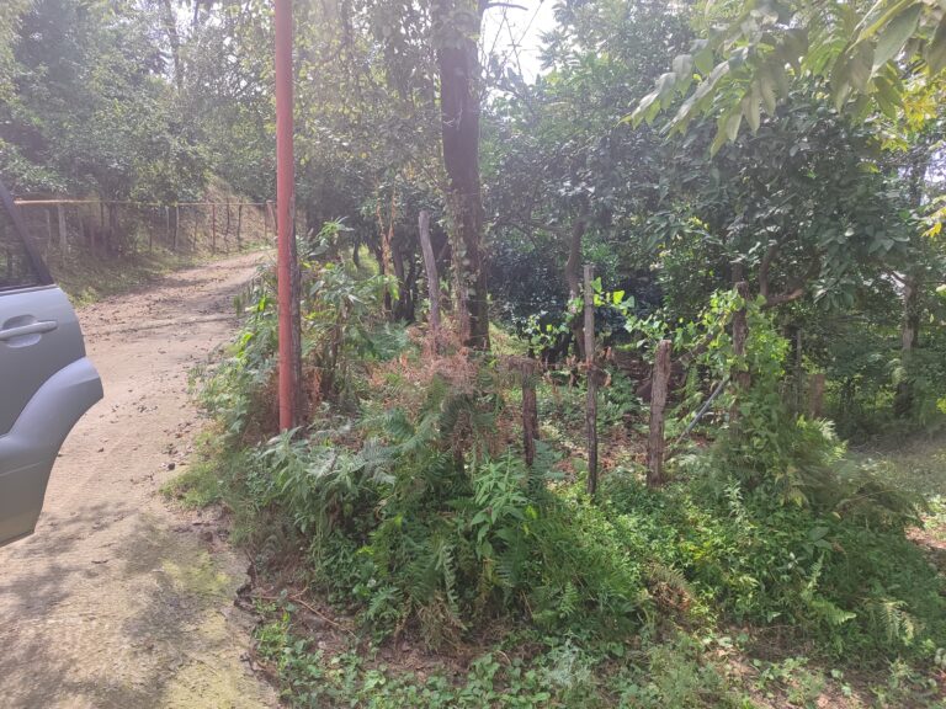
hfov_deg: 69.4
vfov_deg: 54.9
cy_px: 354
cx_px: 473
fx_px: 683
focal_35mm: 25
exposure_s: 1/438
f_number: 1.89
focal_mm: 5.95
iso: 50
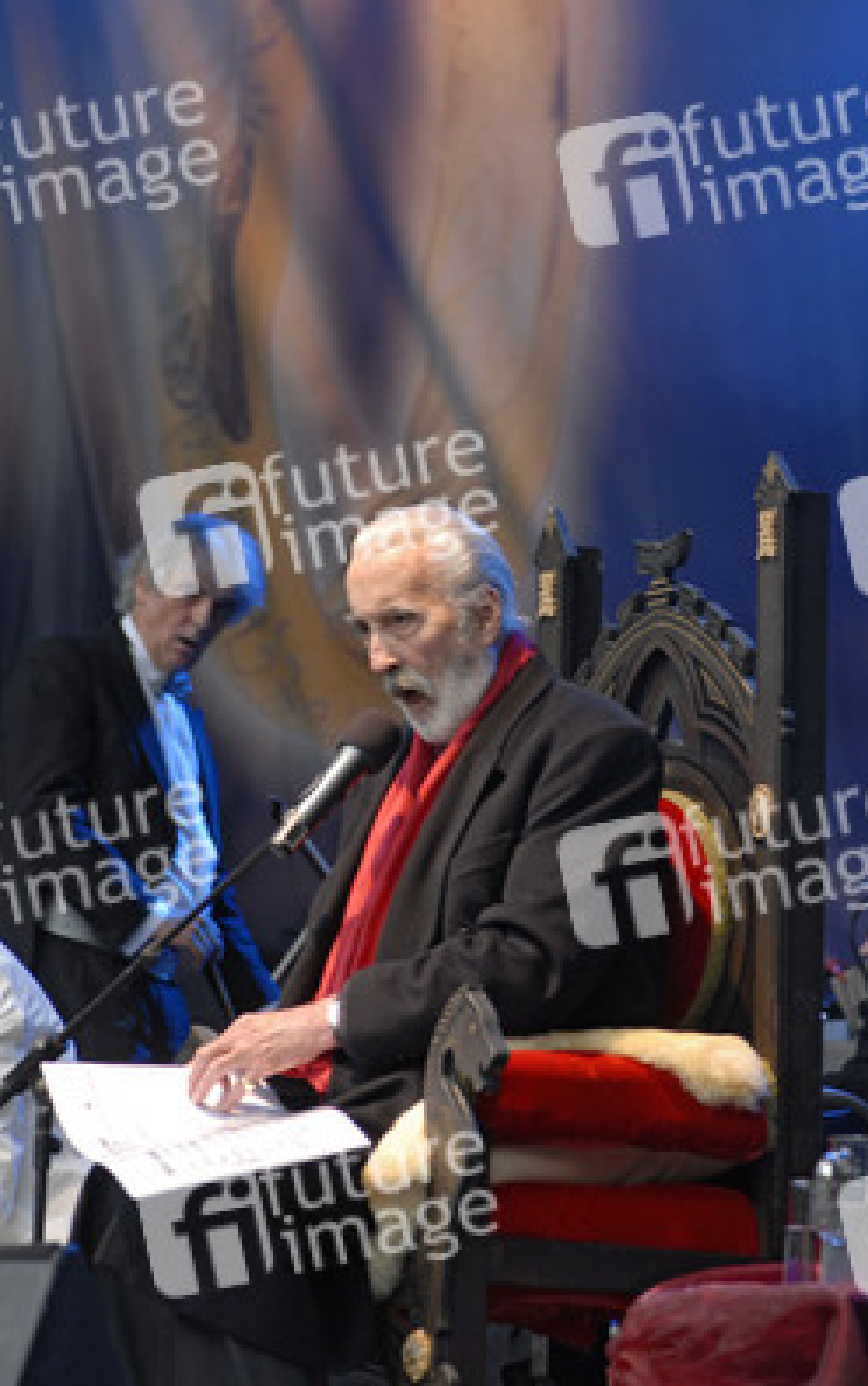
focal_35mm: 201
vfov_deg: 10.4
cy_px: 690
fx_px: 7597
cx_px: 424
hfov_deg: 6.5
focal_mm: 130
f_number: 5.6
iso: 500
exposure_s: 1/80
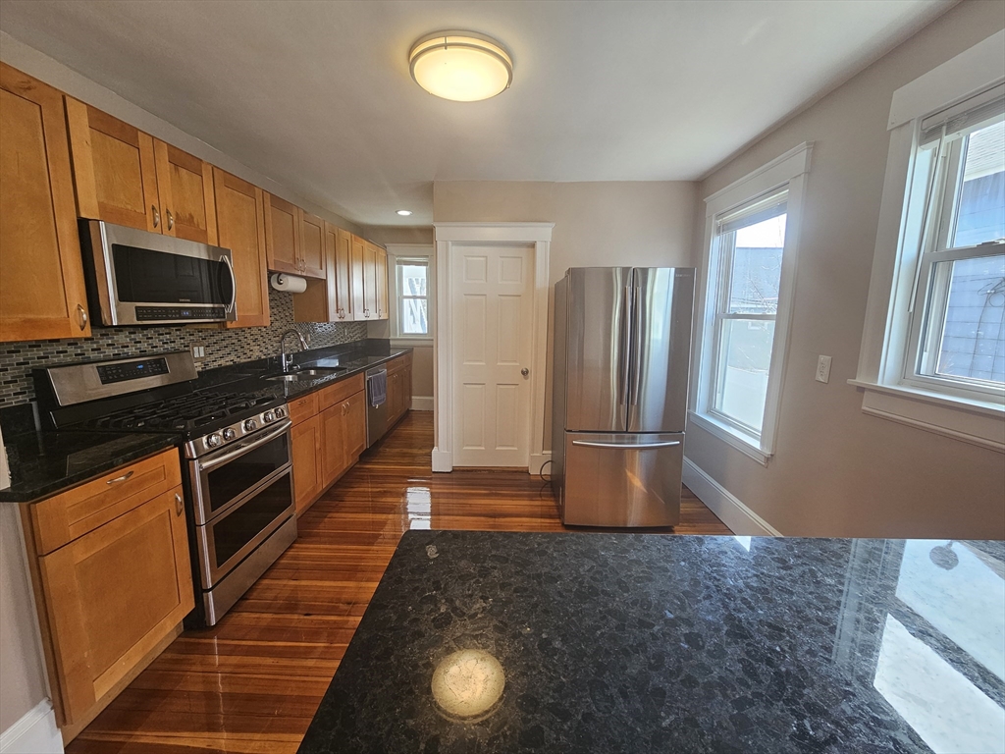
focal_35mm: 13
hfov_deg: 106.2
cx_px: 502
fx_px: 377
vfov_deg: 89.9
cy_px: 377
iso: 80
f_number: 2.2
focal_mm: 2.2
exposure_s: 1/60
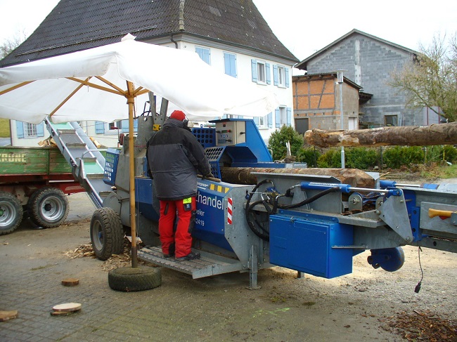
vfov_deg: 38.6
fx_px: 488
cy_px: 171
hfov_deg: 50.2
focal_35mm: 37
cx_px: 228
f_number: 2.8
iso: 64
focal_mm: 6.1
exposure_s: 1/125
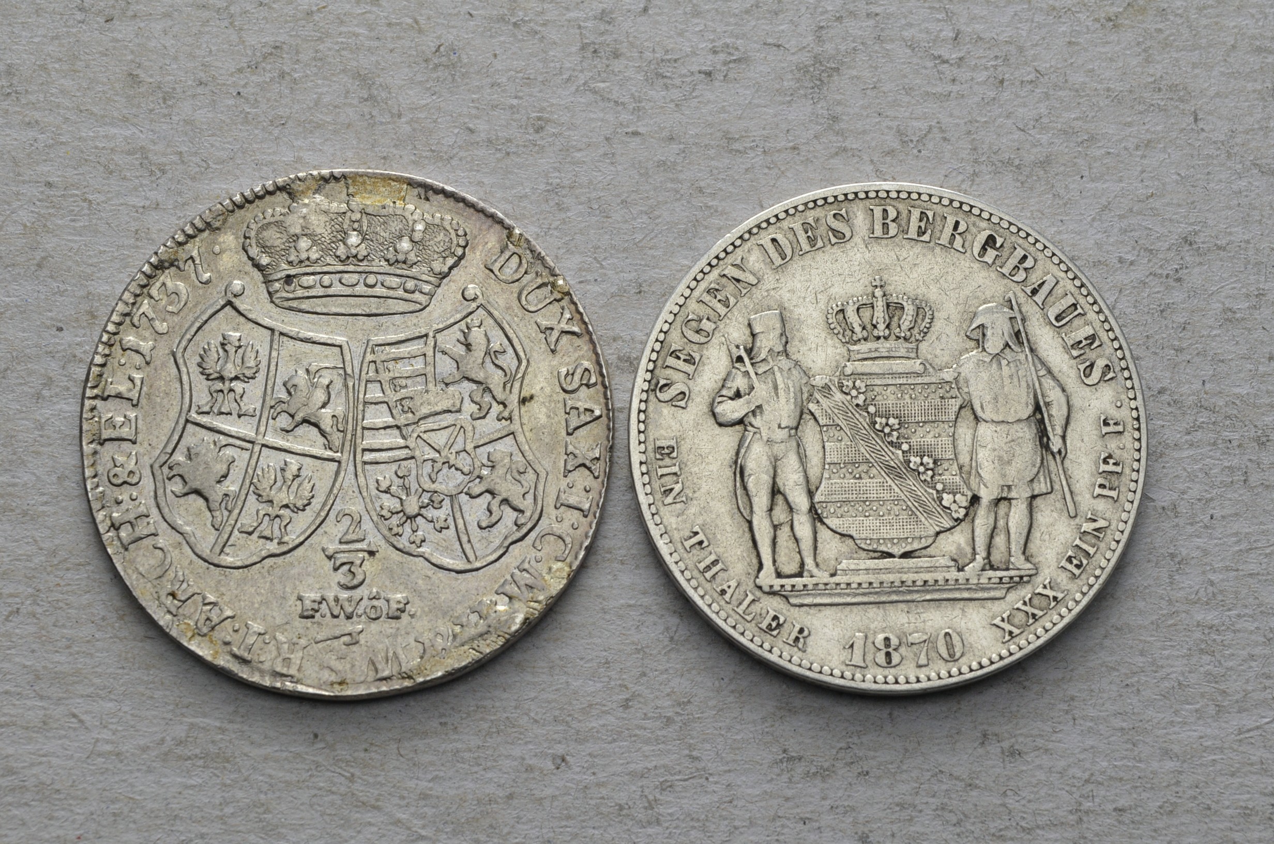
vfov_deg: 16.5
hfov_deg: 24.7
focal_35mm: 82
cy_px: 422
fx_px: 2914
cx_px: 637
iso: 400
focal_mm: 55
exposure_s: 1/250
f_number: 14
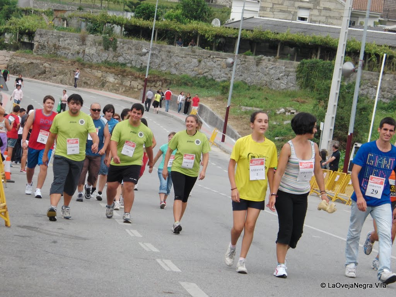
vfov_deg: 12.7
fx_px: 1338
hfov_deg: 16.8
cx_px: 198
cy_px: 148
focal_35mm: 117
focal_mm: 20.8
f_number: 4.1
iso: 100
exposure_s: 1/500
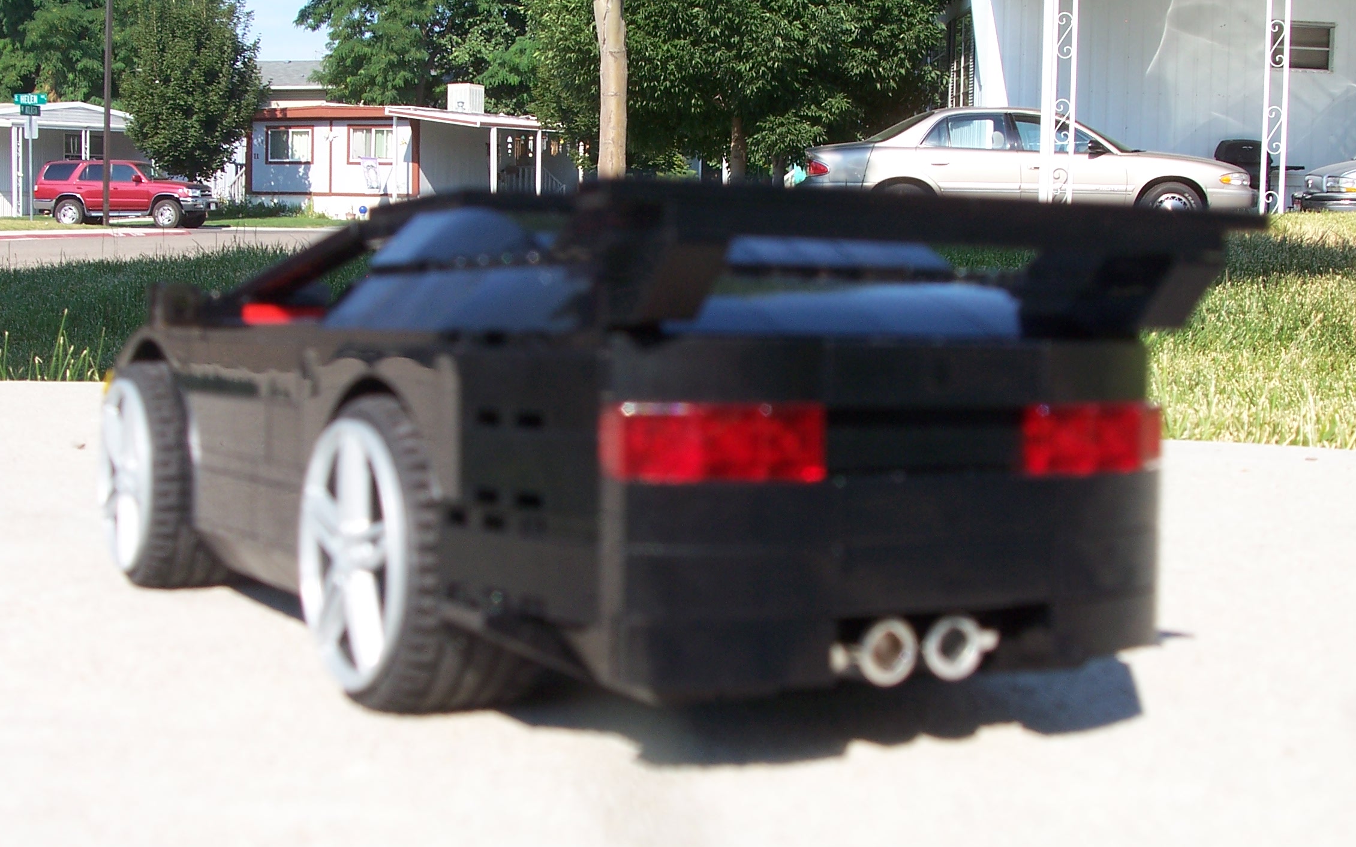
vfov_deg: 24.0
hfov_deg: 37.5
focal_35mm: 54
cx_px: 667
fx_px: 1996
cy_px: 480
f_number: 4.8
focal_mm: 8.6
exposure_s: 1/350
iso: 80
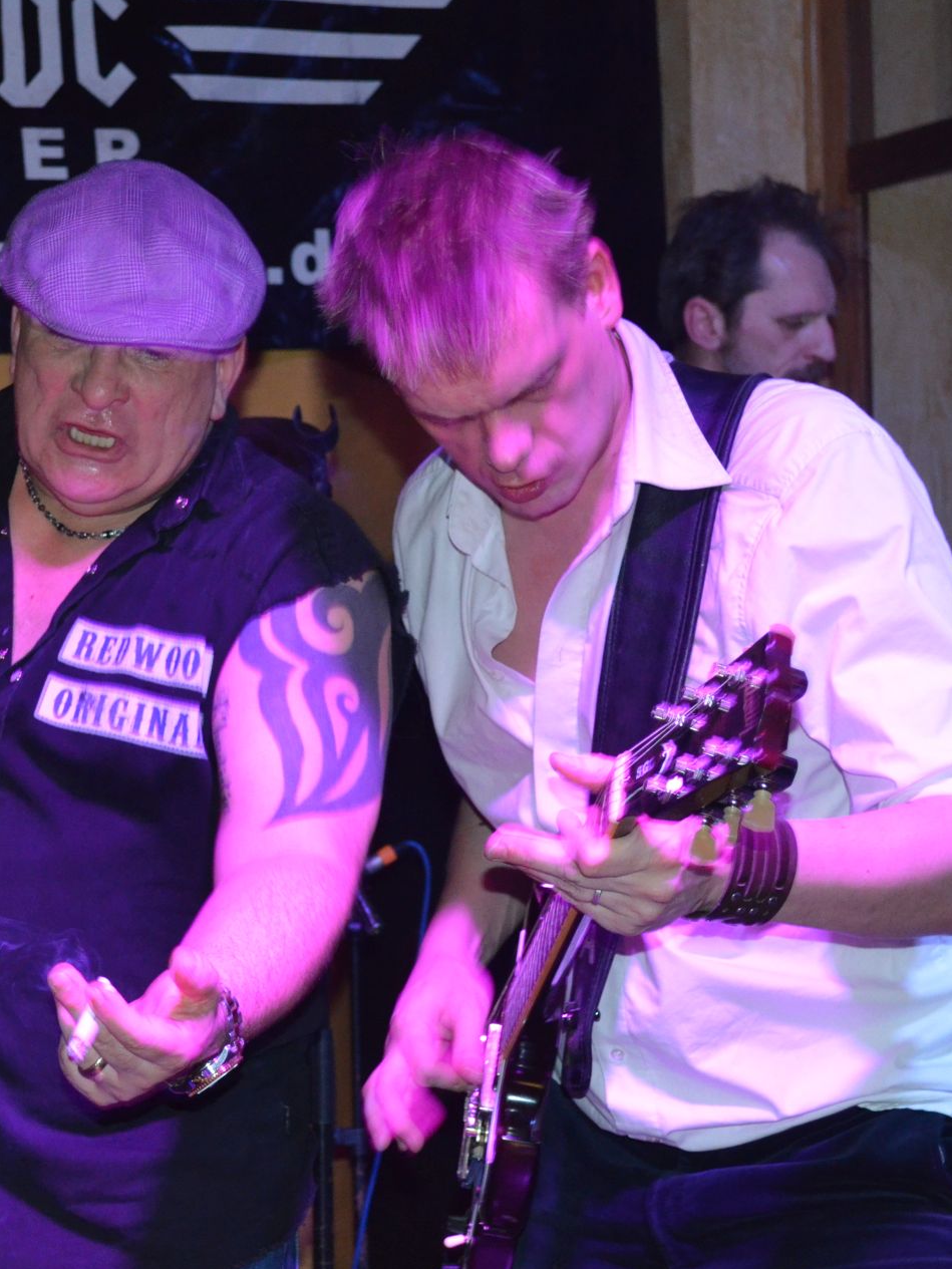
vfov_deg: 23.6
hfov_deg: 17.7
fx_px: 3043
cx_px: 256
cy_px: 635
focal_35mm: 83
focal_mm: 38
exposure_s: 1/60
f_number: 5
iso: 2200
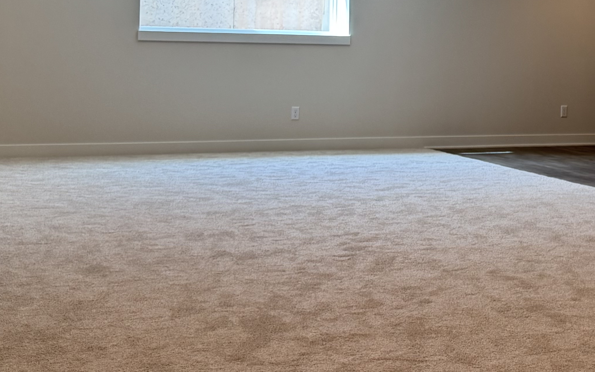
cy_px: 38
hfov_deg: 28.0
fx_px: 1151
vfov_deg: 18.1
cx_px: 526
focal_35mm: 71
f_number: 1.78
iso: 100
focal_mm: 6.76
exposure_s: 1/162
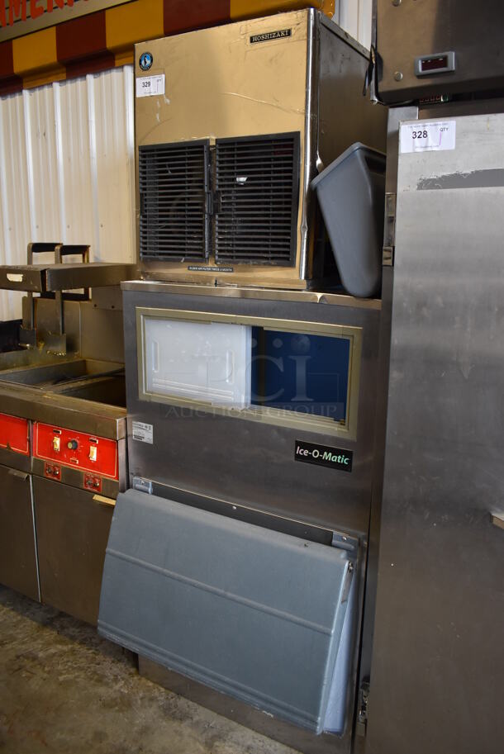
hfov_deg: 48.0
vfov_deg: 67.3
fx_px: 566
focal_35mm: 27
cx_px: 252
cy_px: 377
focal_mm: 18
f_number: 3.5
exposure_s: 1/125
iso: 900
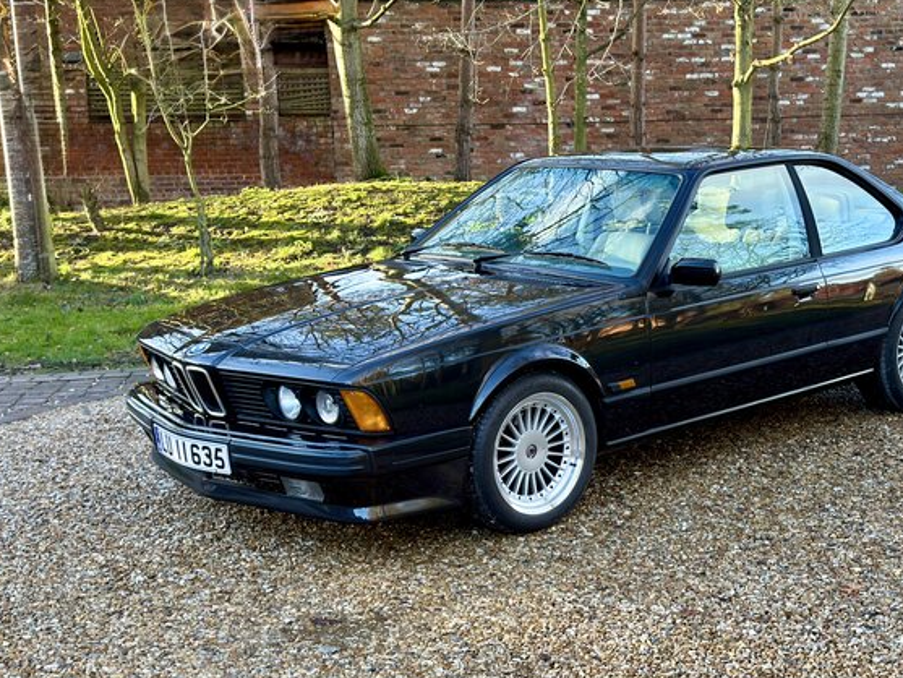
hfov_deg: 34.0
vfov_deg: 26.0
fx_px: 1461
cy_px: 428
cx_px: 600
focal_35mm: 56
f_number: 1.78
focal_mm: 6.76
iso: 50
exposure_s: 1/146
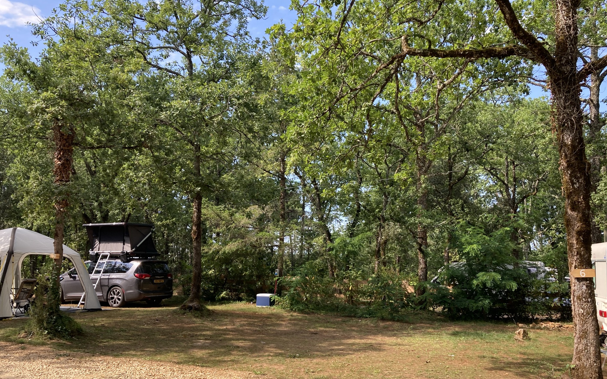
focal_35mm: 32
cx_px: 302
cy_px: 209
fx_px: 529
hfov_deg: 59.7
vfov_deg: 39.4
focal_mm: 3.99
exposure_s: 1/398
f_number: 1.8
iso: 20
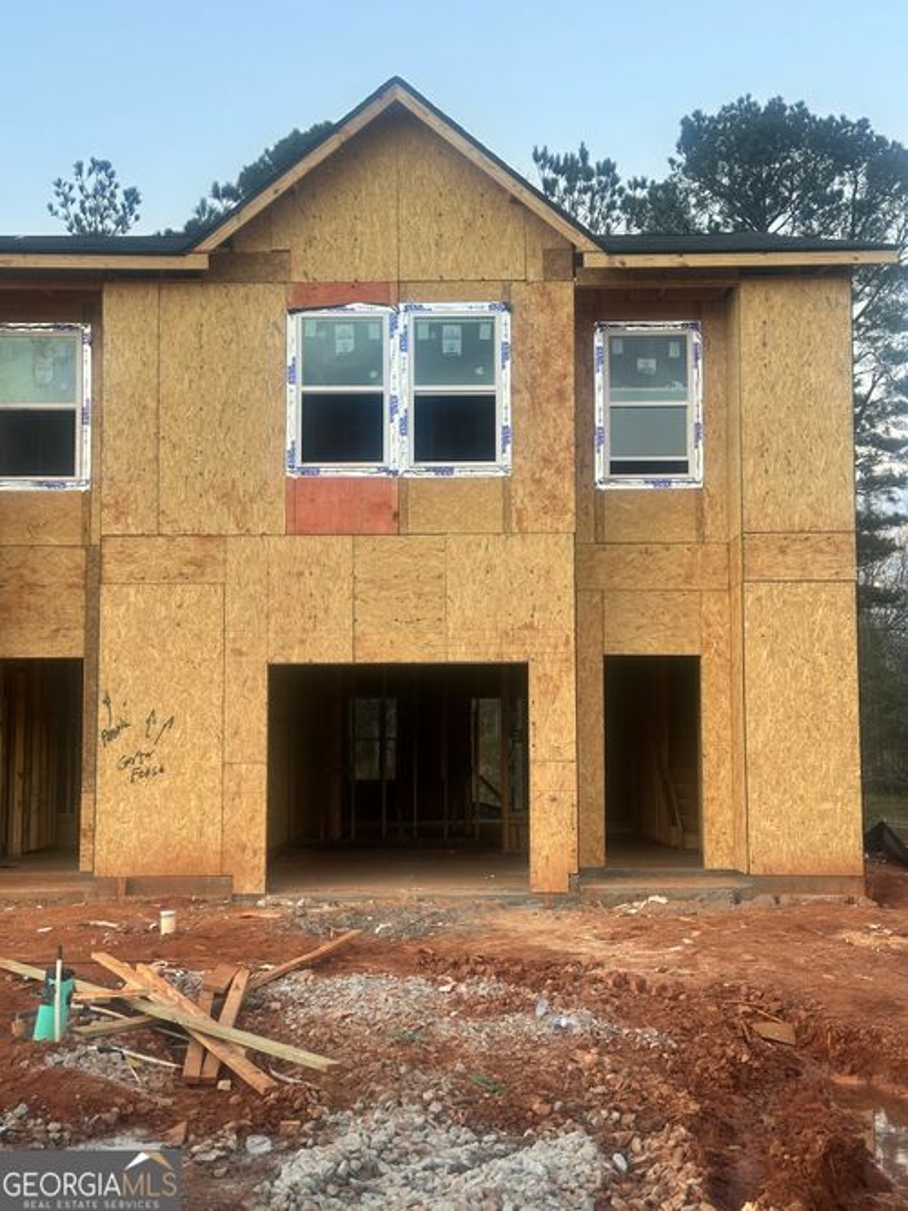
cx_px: 454
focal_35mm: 48
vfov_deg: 39.7
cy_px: 606
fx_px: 1679
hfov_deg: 30.3
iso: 80
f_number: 1.78
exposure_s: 1/72
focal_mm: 6.86
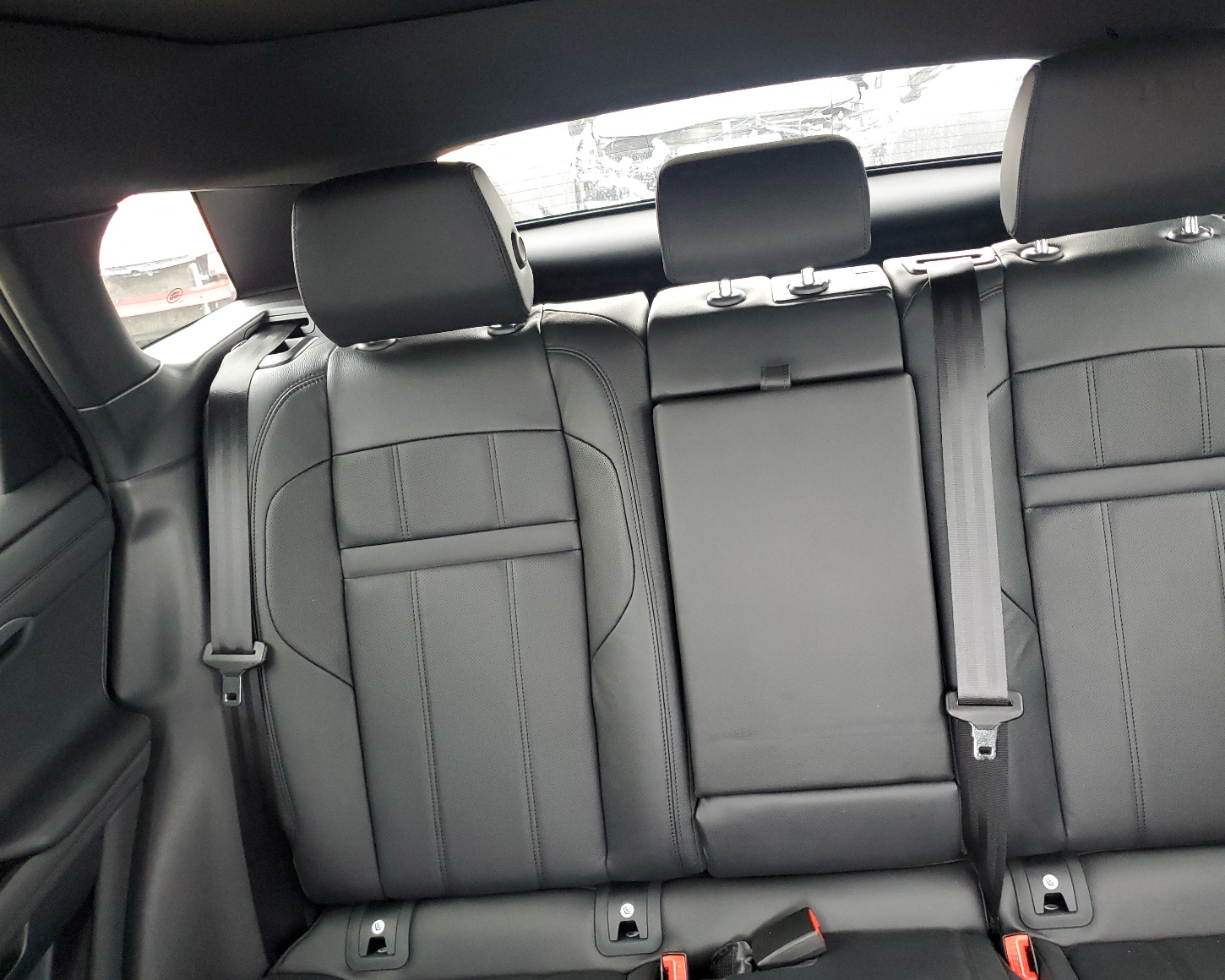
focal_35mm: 28
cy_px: 489
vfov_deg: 51.5
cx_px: 670
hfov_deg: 62.1
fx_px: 1015
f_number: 1.5
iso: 339
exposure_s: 1/60.2
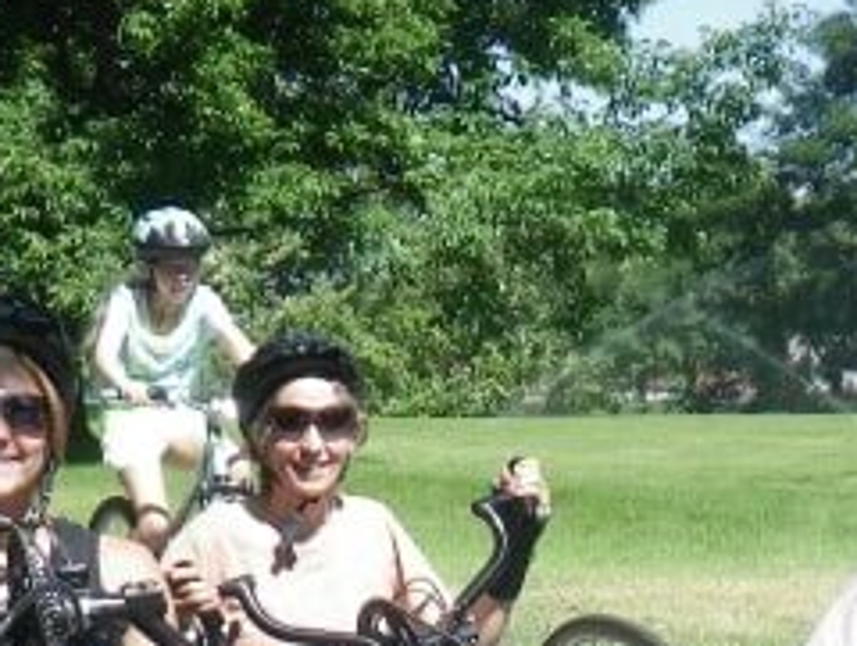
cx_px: 550
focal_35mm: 131
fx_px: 3250
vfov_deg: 11.2
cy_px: 733
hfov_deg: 15.0
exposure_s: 1/400
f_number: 4.2
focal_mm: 7.5
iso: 100
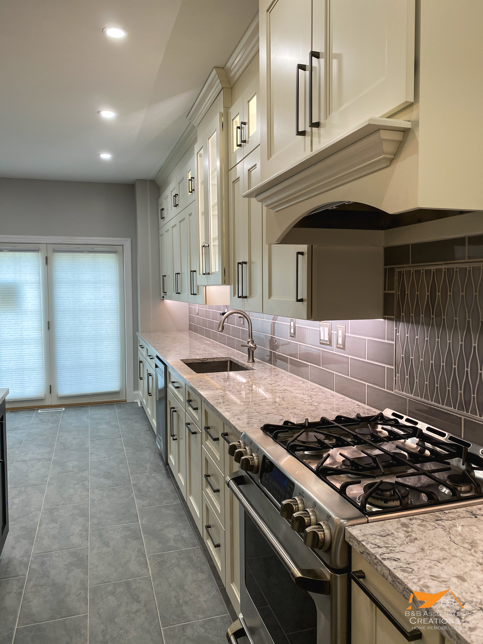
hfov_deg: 53.1
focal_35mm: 26
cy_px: 322
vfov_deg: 67.3
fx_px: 484
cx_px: 242
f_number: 1.8
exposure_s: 1/60
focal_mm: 4.25
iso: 64
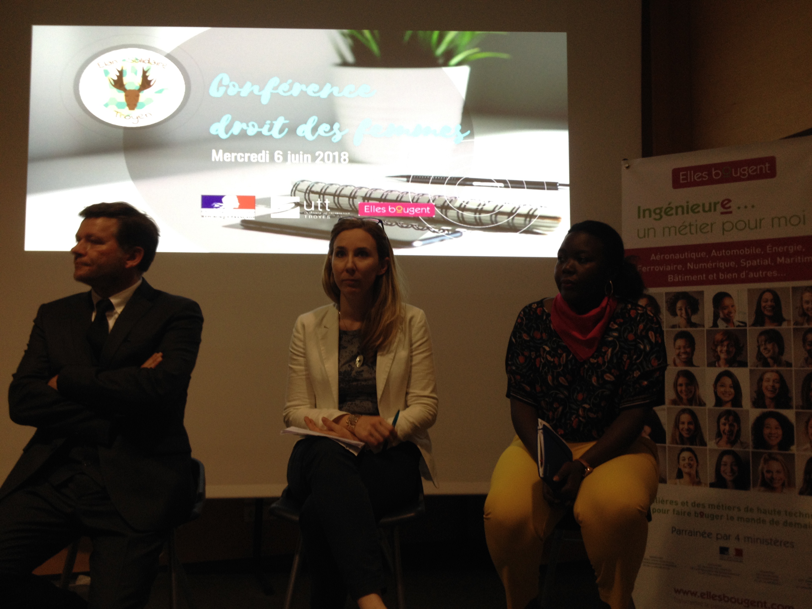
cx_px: 406
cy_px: 304
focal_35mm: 35
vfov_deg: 40.7
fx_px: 821
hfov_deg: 52.6
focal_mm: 4.28
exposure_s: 1/20
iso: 64
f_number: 2.4
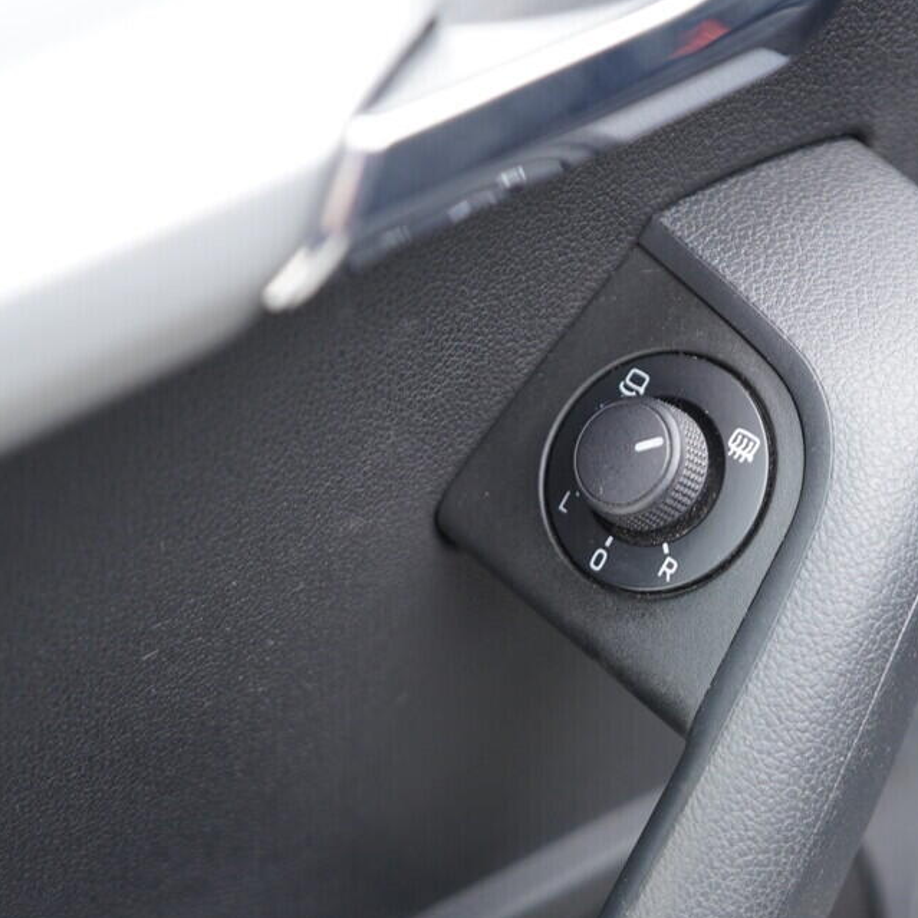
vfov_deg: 34.7
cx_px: 708
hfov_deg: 33.8
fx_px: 1470
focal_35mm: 49
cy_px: 475
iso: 400
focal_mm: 24
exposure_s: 1/40
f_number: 2.8
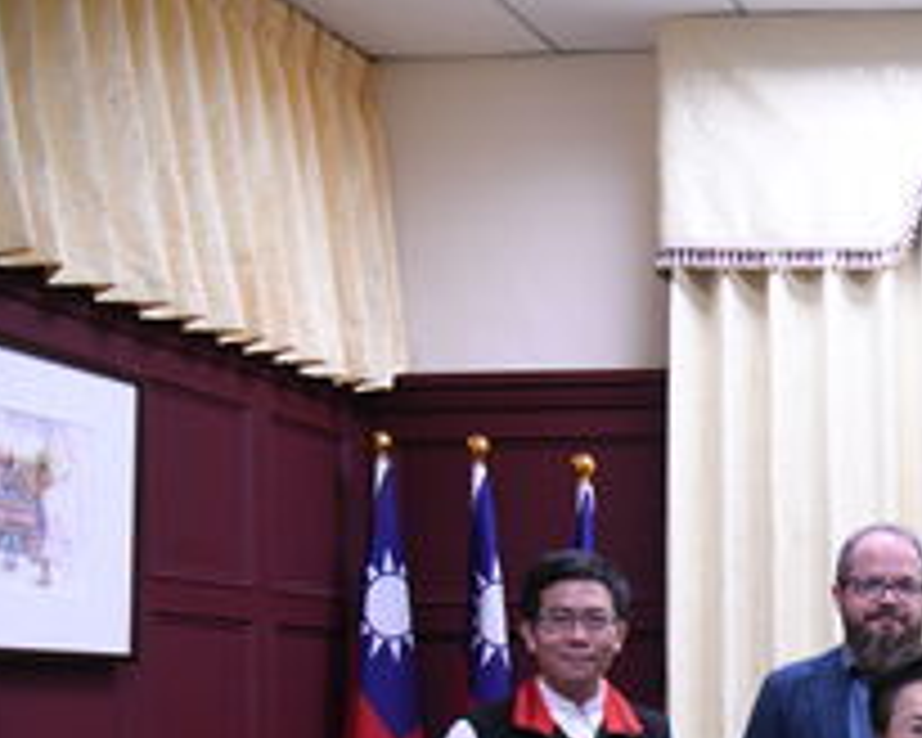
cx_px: 1313
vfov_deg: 22.0
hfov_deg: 23.8
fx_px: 1801
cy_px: 788
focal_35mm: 66
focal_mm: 24
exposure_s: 1/160
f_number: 4
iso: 1600
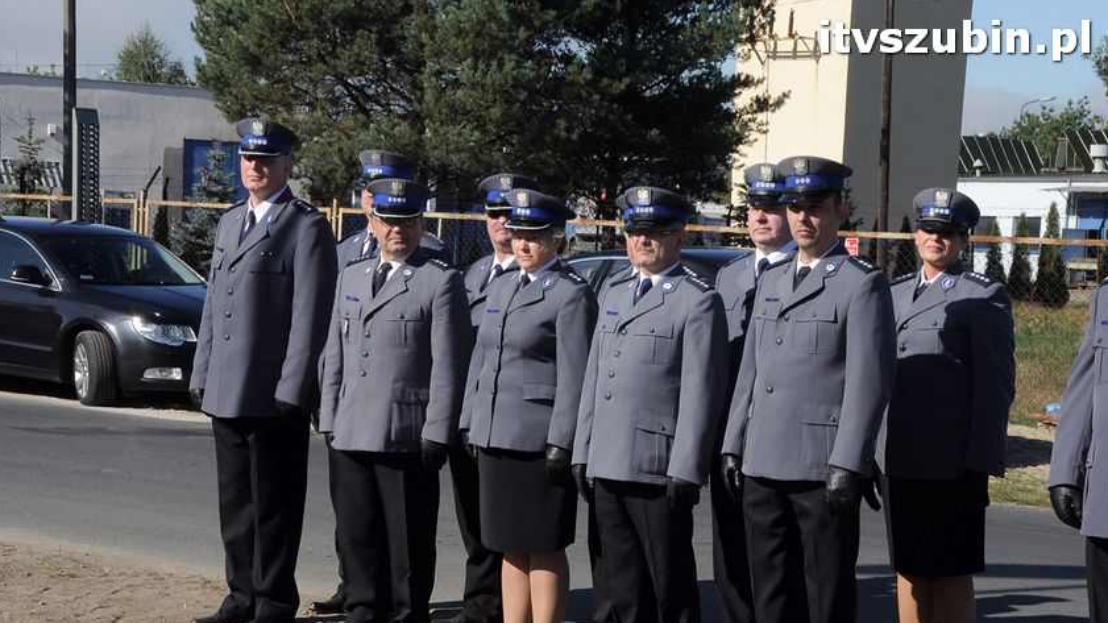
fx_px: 2703
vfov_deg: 13.1
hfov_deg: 23.2
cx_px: 556
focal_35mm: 92
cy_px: 369
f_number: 20
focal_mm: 58
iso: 400
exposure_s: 1/200
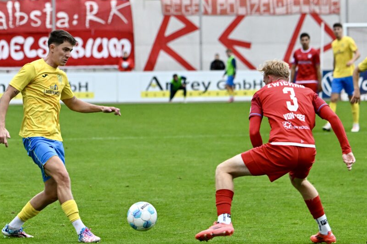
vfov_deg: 5.9
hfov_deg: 8.9
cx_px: 172
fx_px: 2355
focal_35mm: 231
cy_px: 124
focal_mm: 180
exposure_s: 1/1600
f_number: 5.3
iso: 3600
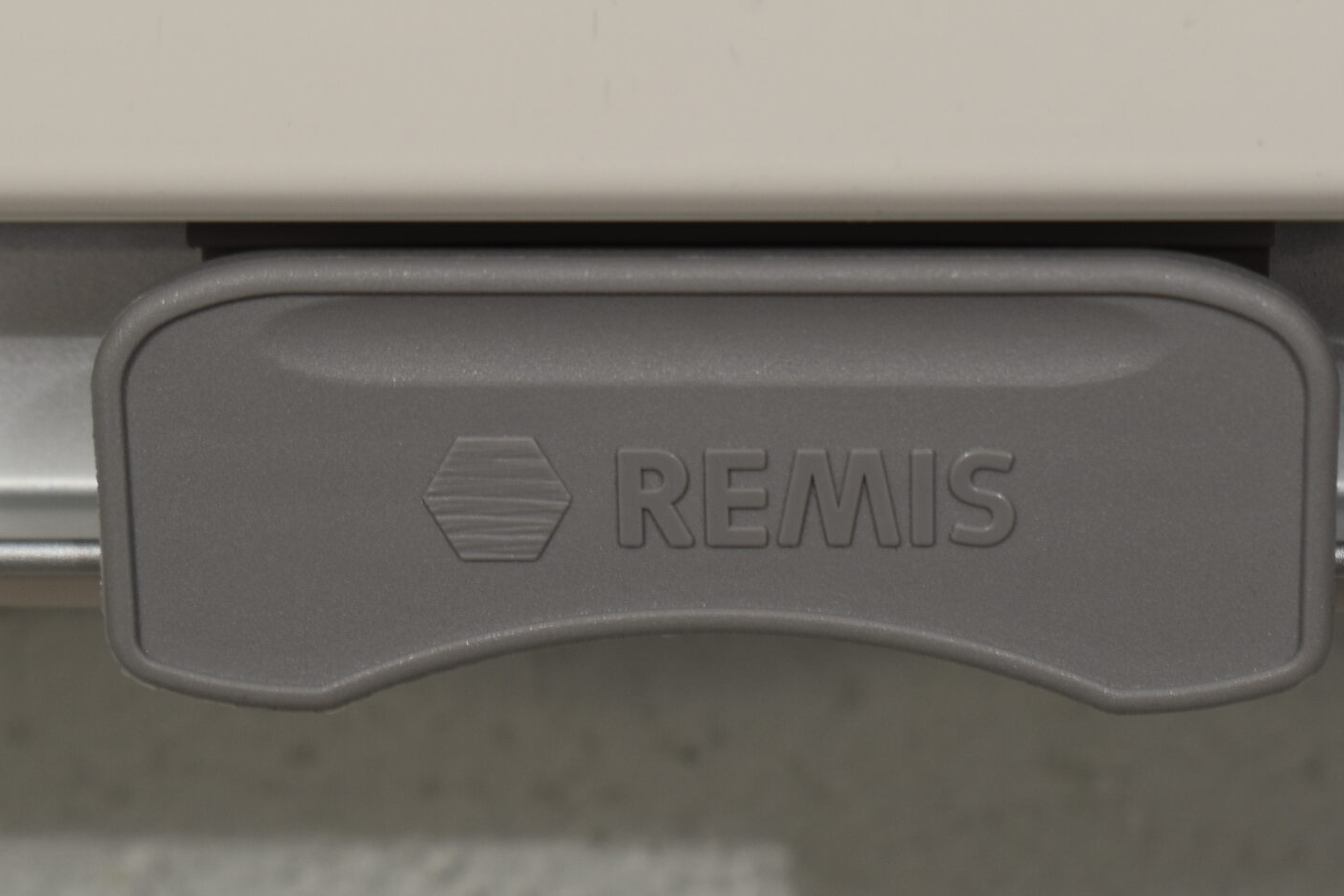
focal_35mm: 135
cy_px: 476
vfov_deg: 10.2
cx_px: 767
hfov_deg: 15.2
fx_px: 5040
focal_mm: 50
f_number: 8
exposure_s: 1/60
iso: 320
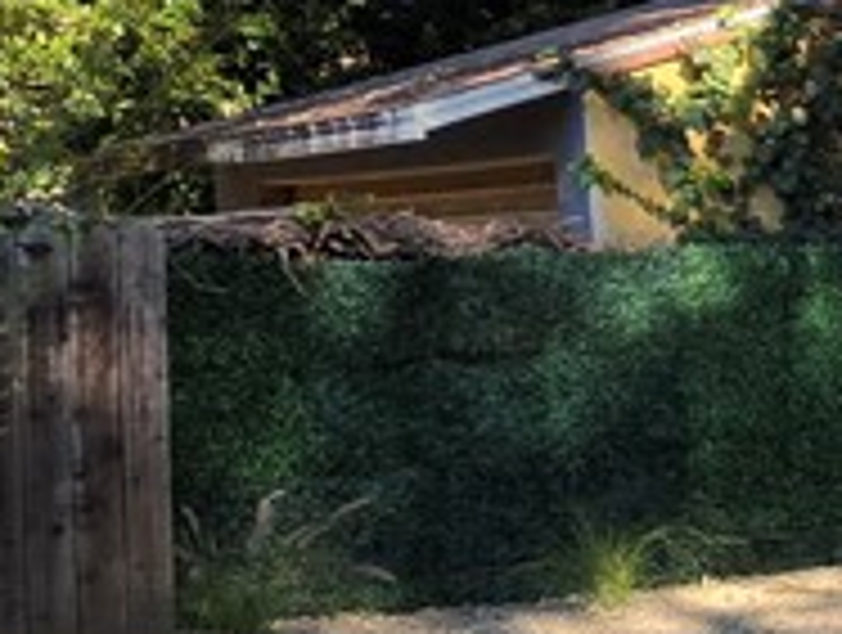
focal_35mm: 71
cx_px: 1927
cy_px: 333
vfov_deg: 20.8
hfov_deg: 16.0
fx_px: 1730
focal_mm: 2.2
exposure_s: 1/559
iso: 40
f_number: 1.9
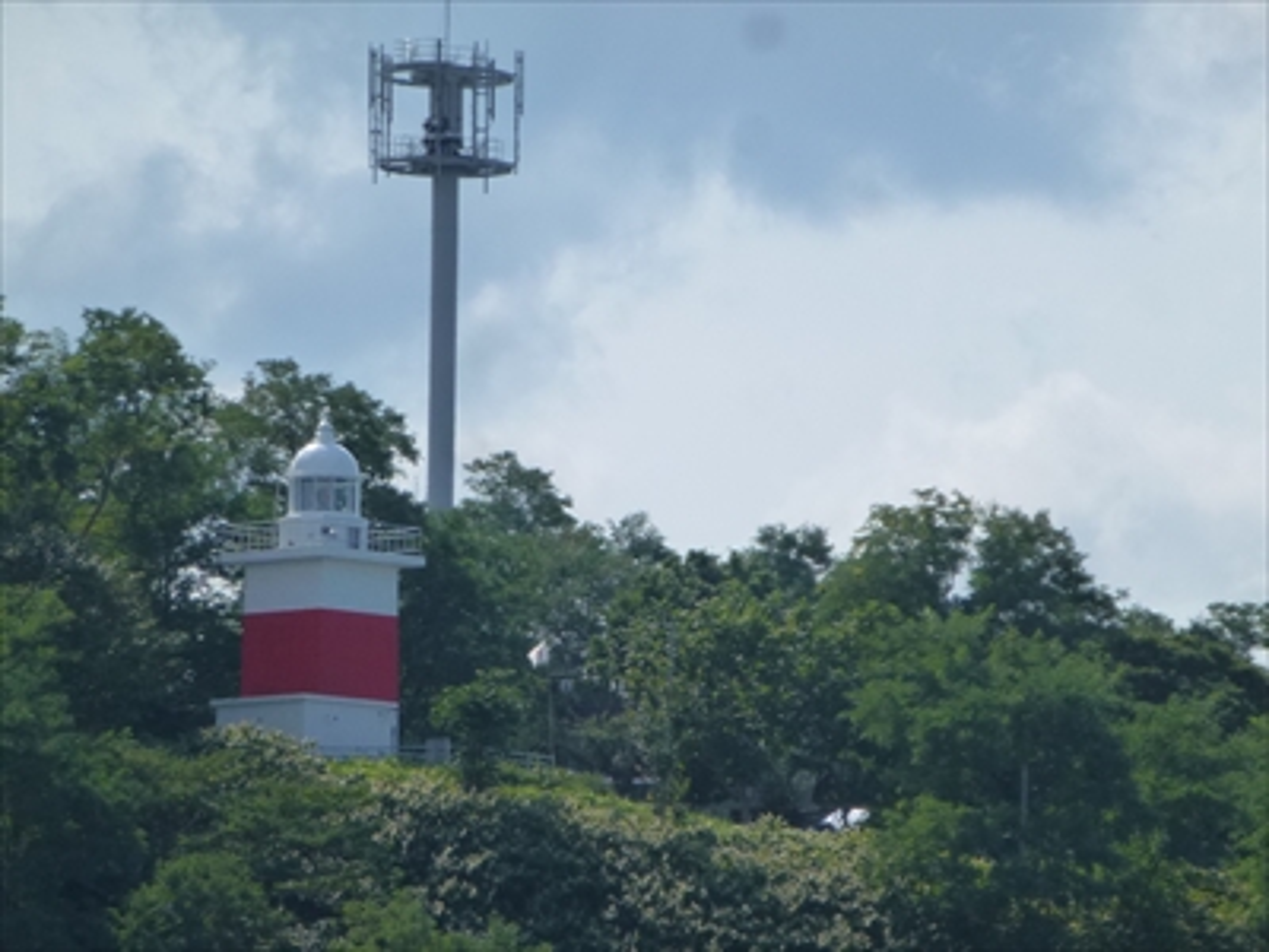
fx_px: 10741
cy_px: 476
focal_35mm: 293
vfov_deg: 5.1
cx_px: 634
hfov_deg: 6.8
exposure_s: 1/1000
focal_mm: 47.7
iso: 160
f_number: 5.6
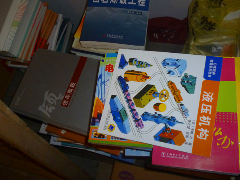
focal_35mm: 37
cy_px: 69
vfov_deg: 38.5
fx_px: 257
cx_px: 107
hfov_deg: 50.0
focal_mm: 5
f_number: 3.1
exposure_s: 1/60
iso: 200
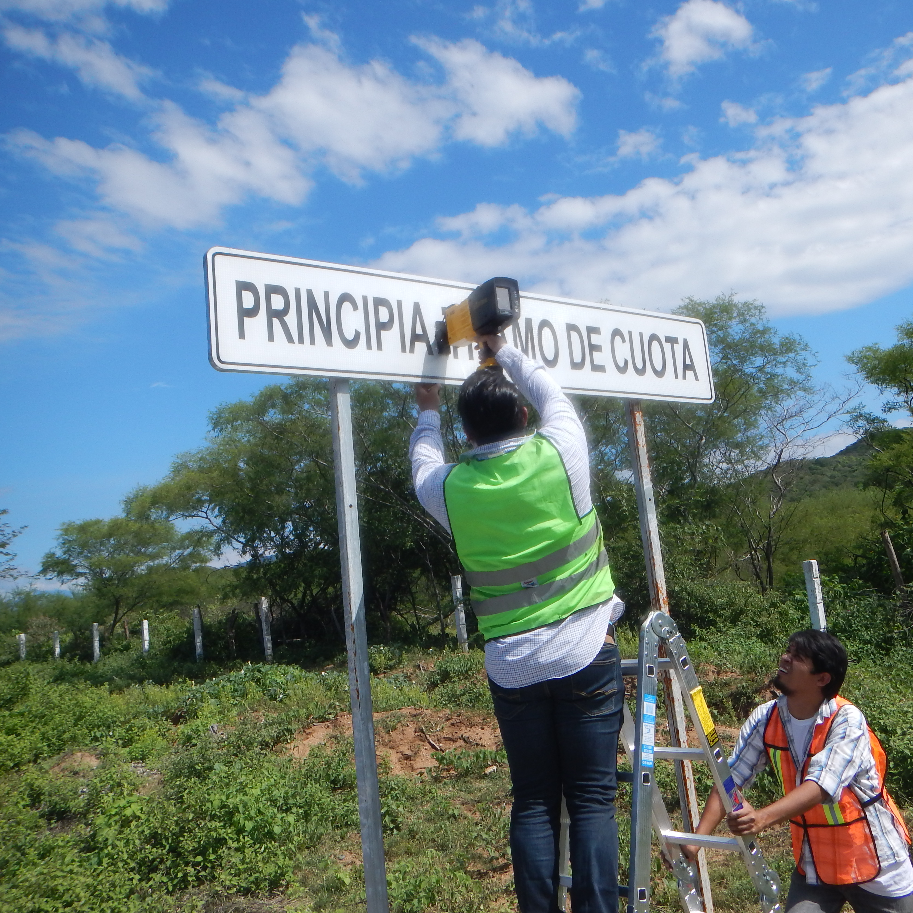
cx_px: 484
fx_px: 1015
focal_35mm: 34
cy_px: 453
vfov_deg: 48.5
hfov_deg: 48.4
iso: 125
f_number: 3.9
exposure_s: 1/1500
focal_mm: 5
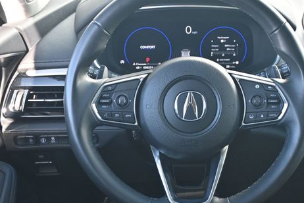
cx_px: 190
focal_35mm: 55
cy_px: 100
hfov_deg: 36.0
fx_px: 465
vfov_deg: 24.6
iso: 500
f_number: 4.5
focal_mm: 26.5
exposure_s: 1/125
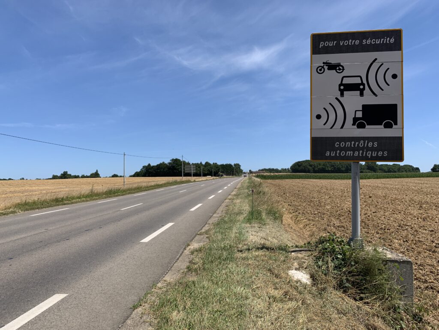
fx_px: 330
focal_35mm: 26
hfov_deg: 67.3
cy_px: 165
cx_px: 220
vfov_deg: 53.1
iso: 25
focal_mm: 4.25
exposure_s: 1/2421
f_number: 1.8
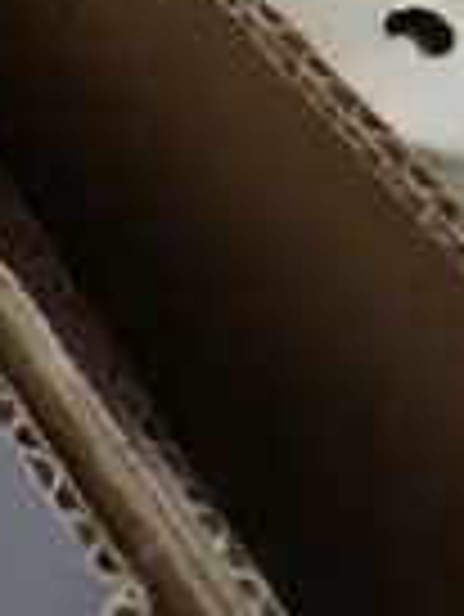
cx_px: -1716
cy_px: 43
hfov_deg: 5.6
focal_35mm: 209
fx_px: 3730
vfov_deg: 9.4
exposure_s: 1/60
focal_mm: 14
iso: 400
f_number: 3.5
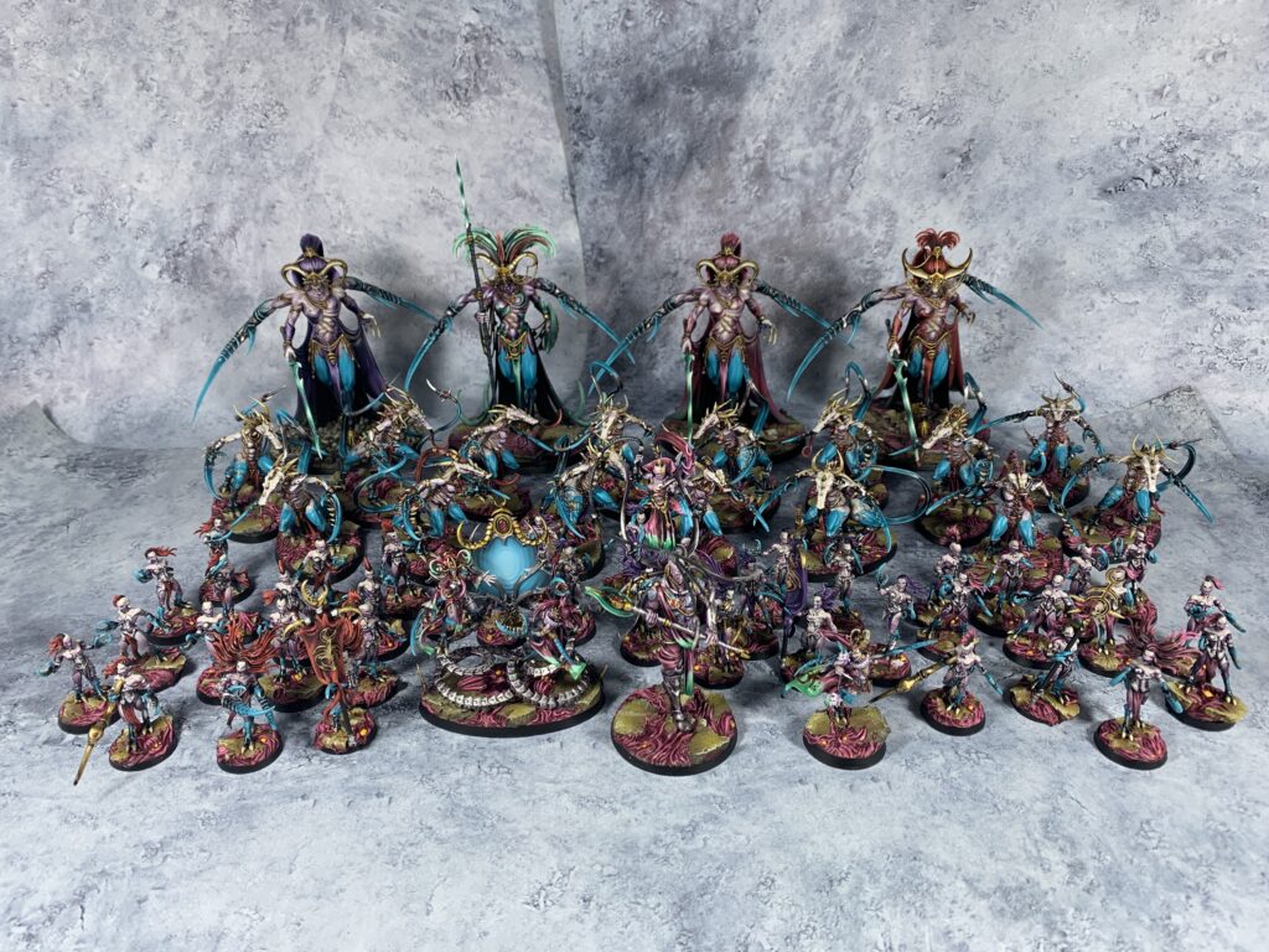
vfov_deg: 53.1
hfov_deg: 67.3
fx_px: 953
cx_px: 634
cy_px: 476
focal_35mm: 26
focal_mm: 4.25
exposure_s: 1/121
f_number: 1.8
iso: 50
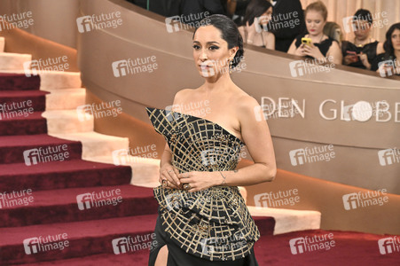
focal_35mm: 83
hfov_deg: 24.5
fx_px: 922
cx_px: 200
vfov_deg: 16.4
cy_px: 133
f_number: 5.6
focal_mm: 83
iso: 2500
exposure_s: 1/320
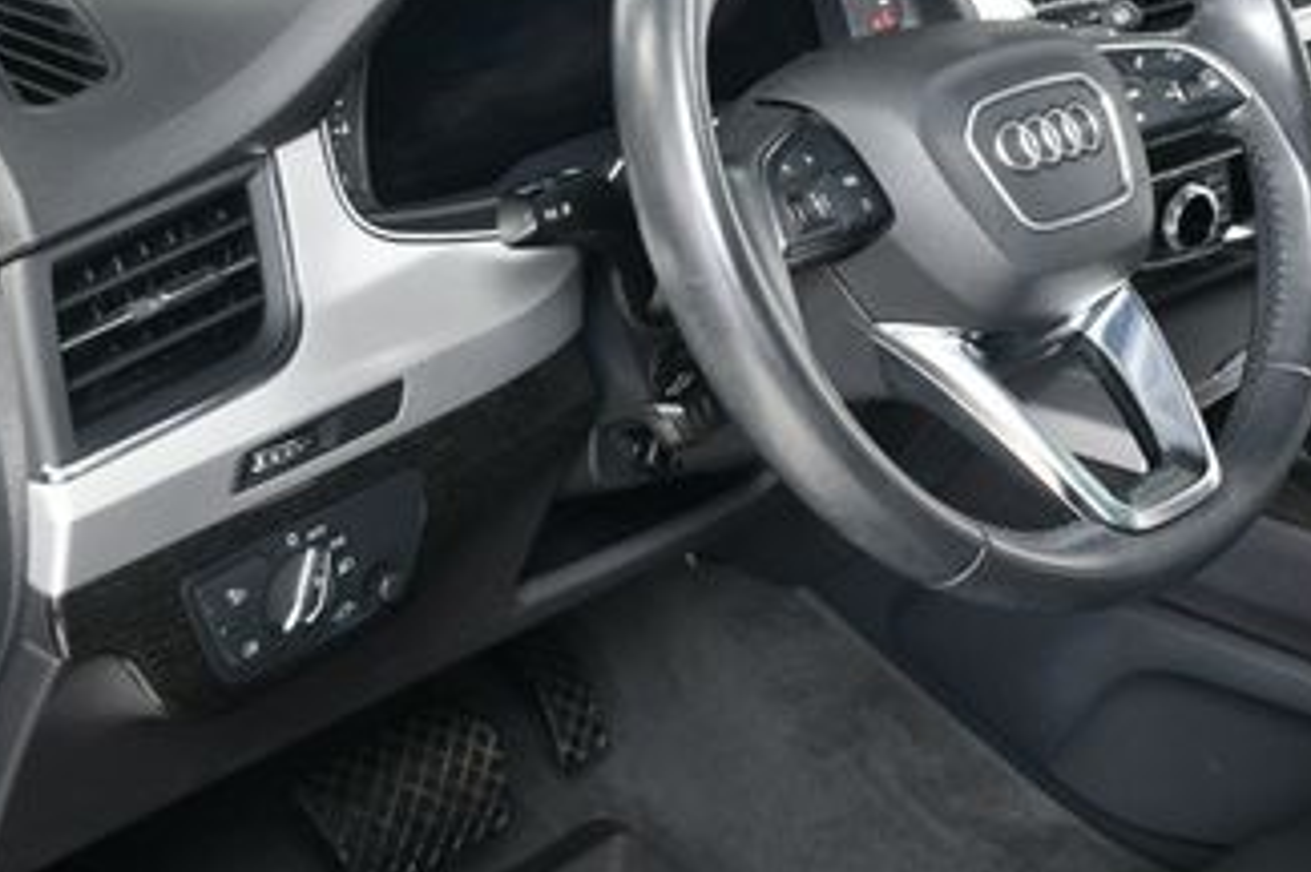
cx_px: 976
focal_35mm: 67
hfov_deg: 29.6
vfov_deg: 20.2
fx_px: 2437
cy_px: 250
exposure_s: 1/160
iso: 100
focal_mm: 23
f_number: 4
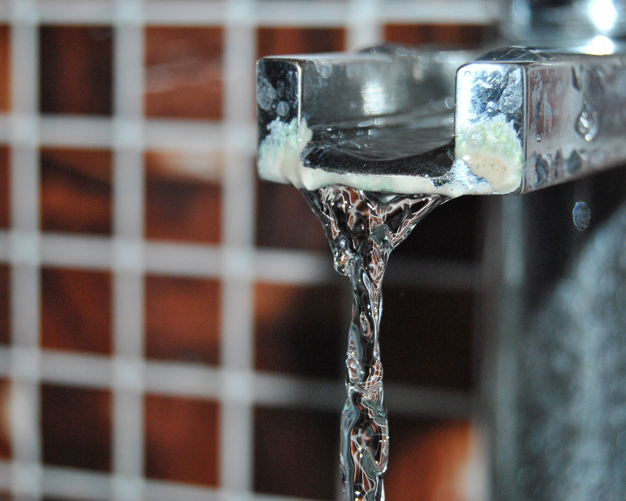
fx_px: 1733
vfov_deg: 16.4
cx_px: 363
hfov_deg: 20.5
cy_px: 252
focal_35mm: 94
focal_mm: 55
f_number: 5.6
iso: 800
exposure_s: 1/200
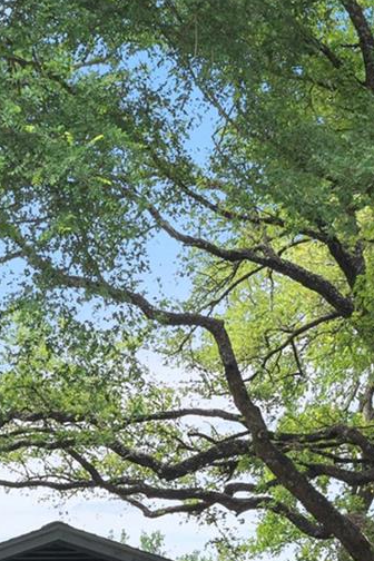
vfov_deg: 14.8
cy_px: 678
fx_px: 2088
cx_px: 68
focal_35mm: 134
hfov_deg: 10.2
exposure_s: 1/13
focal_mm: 33
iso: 200
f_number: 9
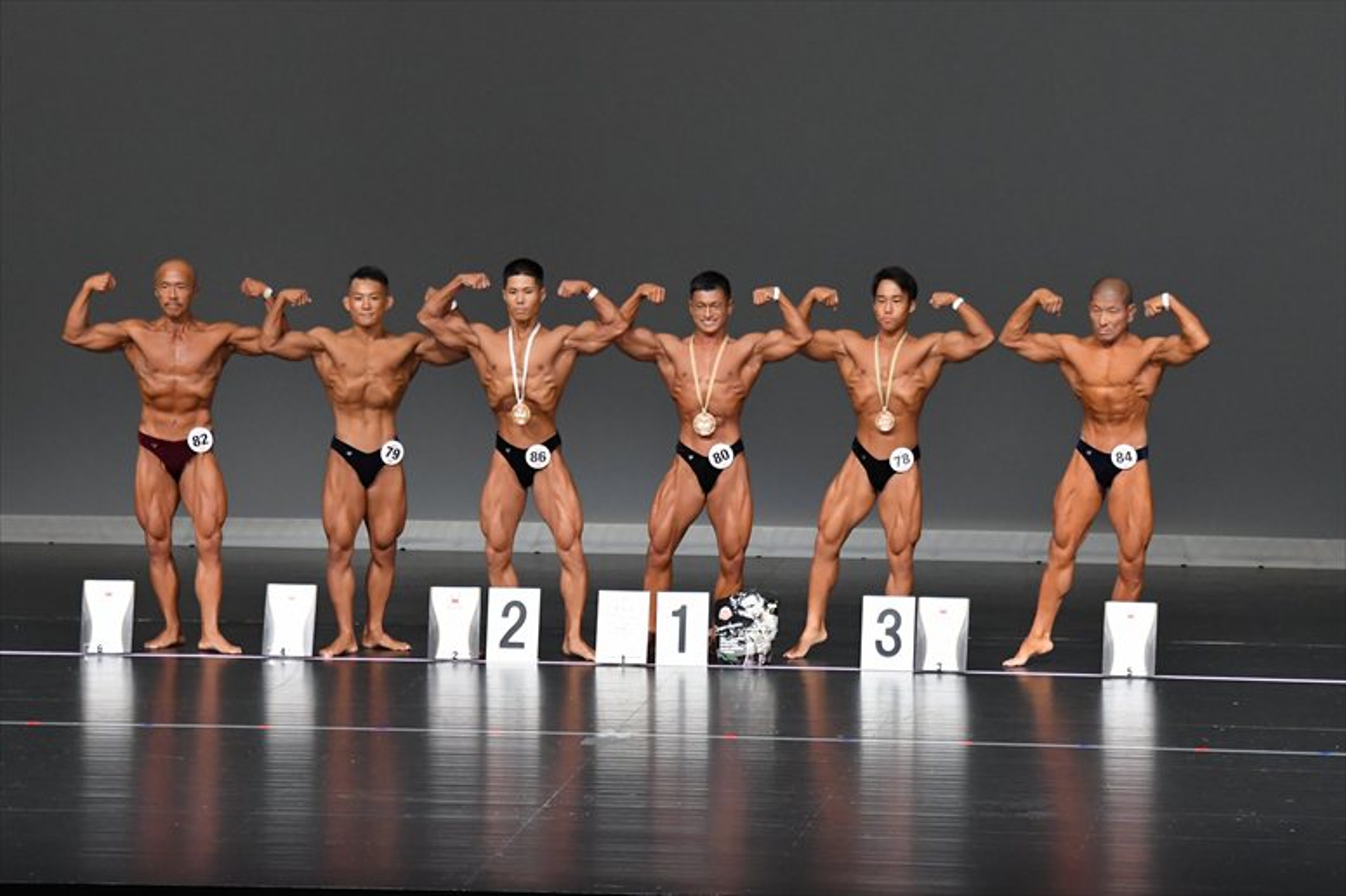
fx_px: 7549
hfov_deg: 10.2
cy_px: 448
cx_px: 673
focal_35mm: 202
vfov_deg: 6.8
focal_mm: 135
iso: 5000
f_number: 5.6
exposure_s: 1/400
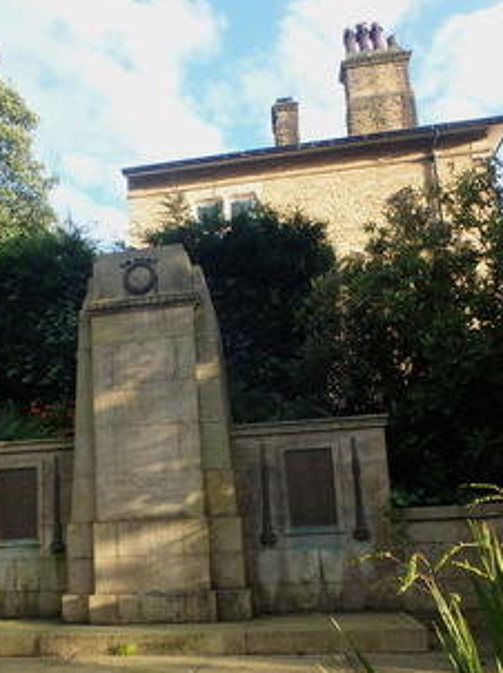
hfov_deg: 43.6
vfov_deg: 56.0
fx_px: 621
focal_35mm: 32
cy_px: 430
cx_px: 175
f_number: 3.5
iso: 125
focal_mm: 3.7
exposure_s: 1/200
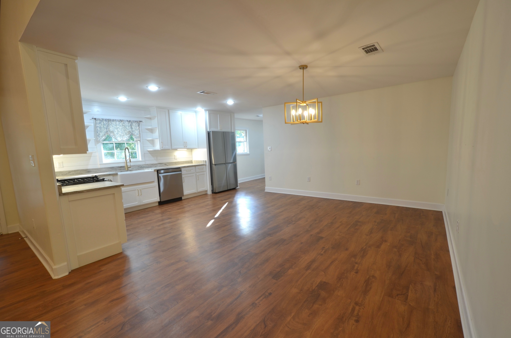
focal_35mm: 15
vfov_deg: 77.1
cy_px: 169
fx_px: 212
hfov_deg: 100.5
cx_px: 256
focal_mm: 10
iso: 100
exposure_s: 1/3
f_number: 9
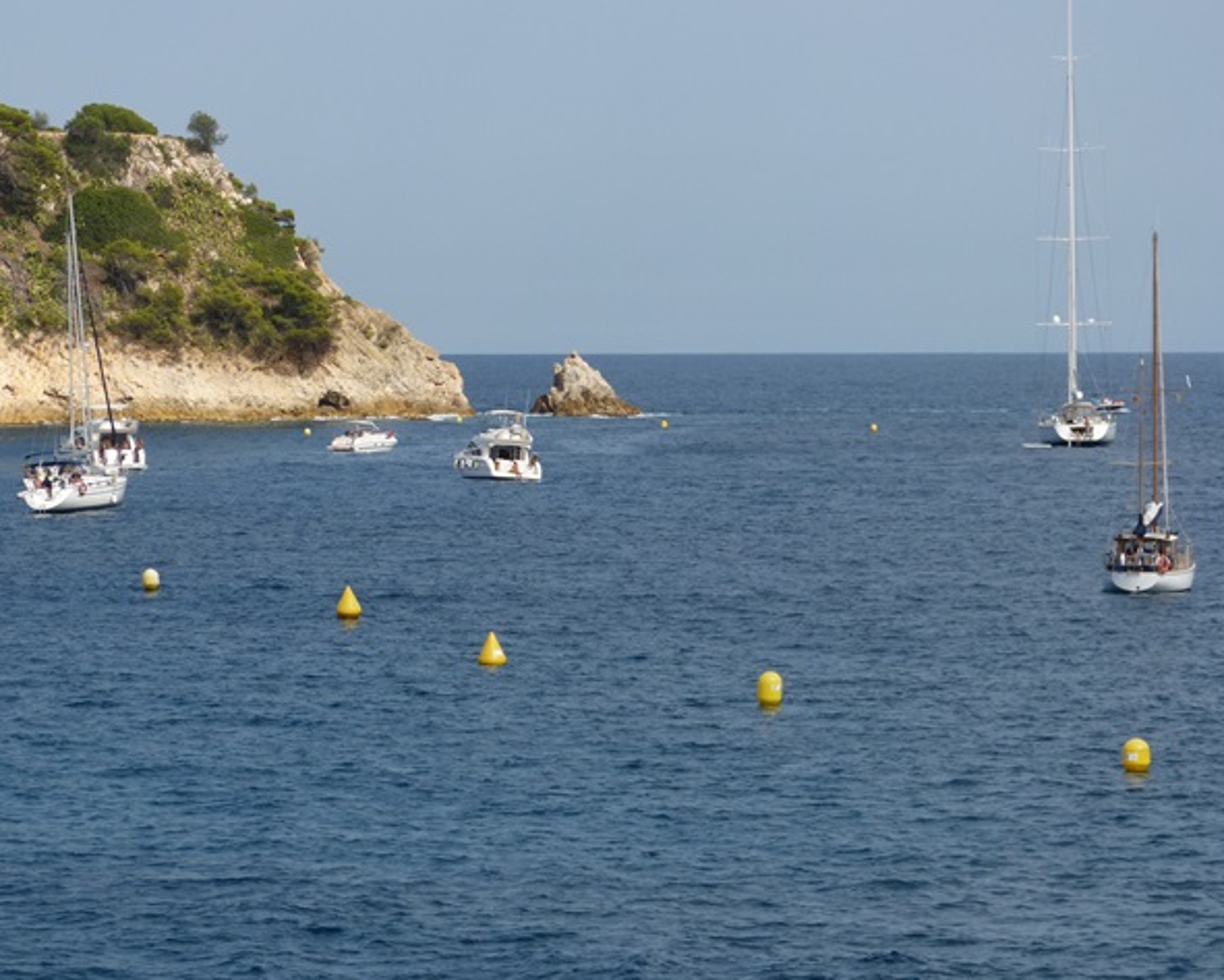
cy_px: 487
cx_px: 582
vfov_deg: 10.4
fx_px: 5362
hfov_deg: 13.0
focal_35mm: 148
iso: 100
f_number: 4
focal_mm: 25.4
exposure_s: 1/1000
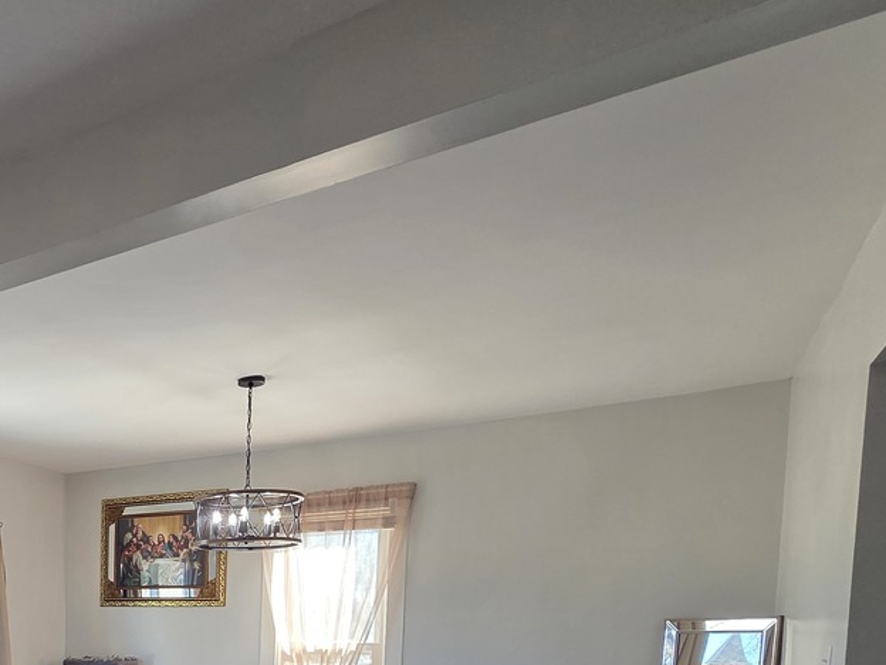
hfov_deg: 49.1
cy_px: 692
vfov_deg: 40.0
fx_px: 768
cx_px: 0
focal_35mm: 30
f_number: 2.2
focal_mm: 2.2
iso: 125
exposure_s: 1/120
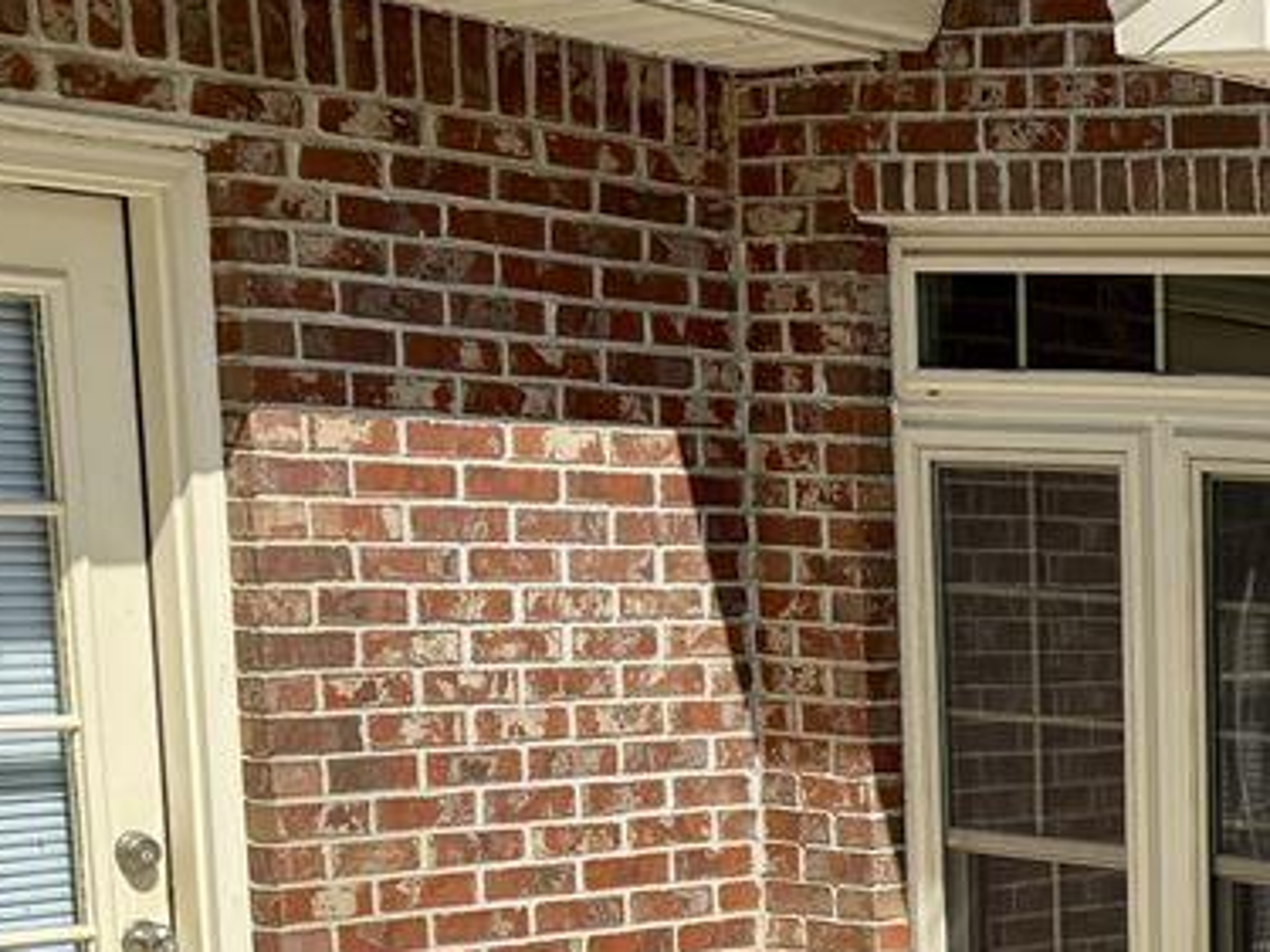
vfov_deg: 17.3
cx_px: 1981
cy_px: 1069
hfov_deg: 20.1
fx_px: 3007
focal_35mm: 82
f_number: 1.78
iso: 80
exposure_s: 1/4405
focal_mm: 6.76
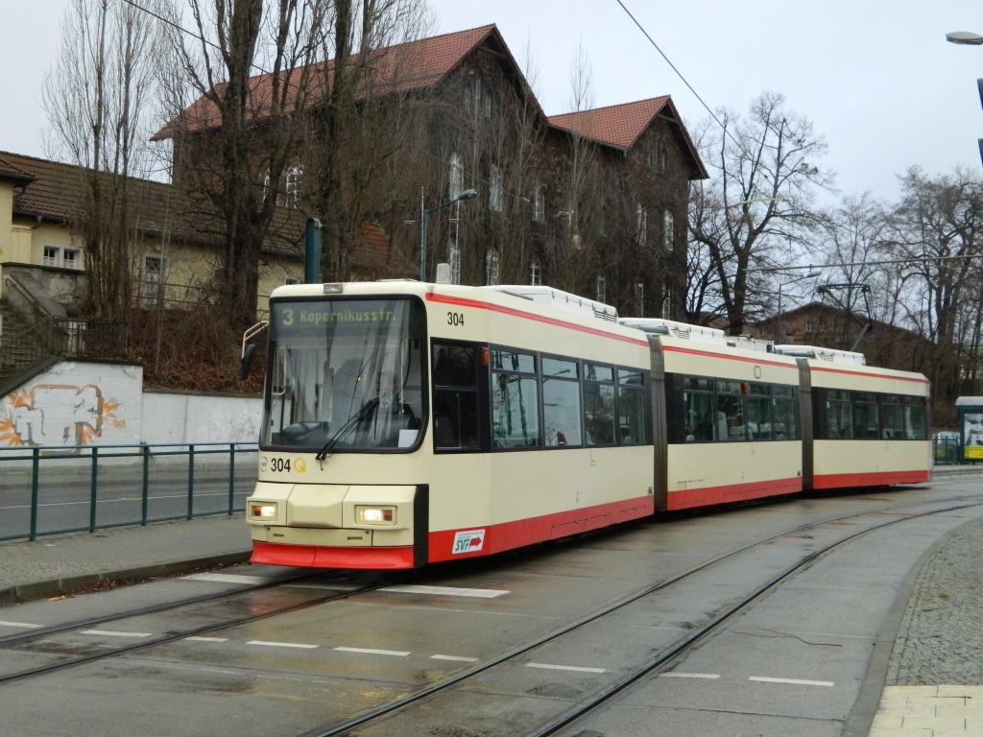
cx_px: 492
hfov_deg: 40.4
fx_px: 1335
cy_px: 368
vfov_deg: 30.9
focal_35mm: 47
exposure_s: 1/400
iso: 400
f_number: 3.6
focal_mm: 8.4
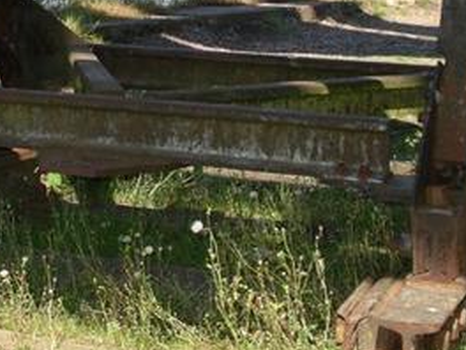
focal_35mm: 109
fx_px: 1467
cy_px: -65
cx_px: 90
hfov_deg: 17.9
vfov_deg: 13.2
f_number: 4.5
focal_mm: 9.3
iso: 64
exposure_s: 1/320
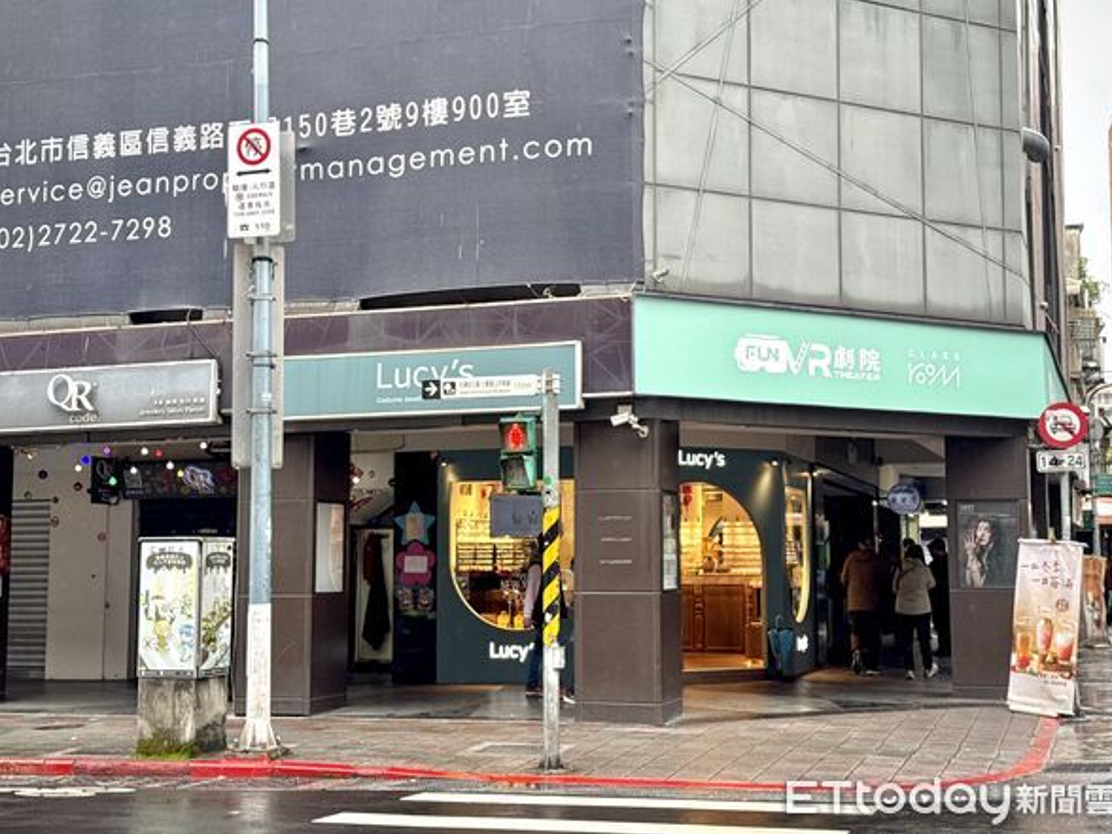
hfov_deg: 38.9
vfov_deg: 29.7
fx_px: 1574
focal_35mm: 49
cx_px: 564
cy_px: 410
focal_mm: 6.76
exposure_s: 1/283
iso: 64
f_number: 1.78
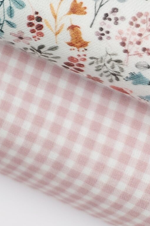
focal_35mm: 83
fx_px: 519
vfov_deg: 23.0
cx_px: -112
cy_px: -23
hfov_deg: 14.6
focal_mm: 5.23
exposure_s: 1/100
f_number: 1.8
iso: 50
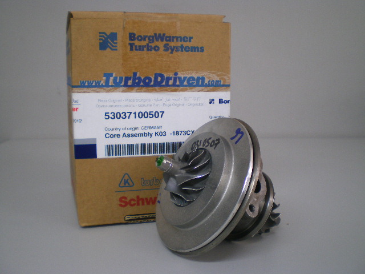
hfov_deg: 49.0
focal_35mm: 38
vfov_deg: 37.7
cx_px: 182
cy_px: 137
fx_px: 401
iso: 125
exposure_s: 1/30
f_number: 3.1
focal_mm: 6.3
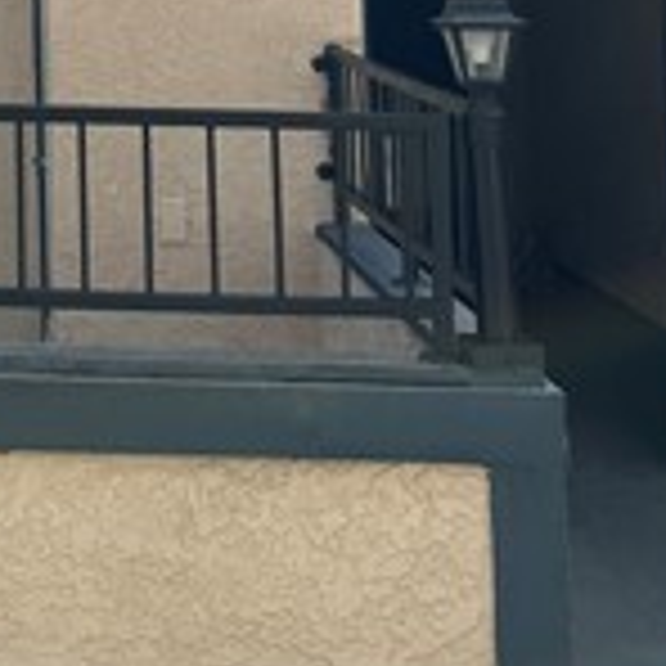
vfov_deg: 17.1
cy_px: -320
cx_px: -279
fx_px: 2003
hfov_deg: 17.3
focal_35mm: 92
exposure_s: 1/2660
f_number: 1.78
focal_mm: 6.86
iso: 80
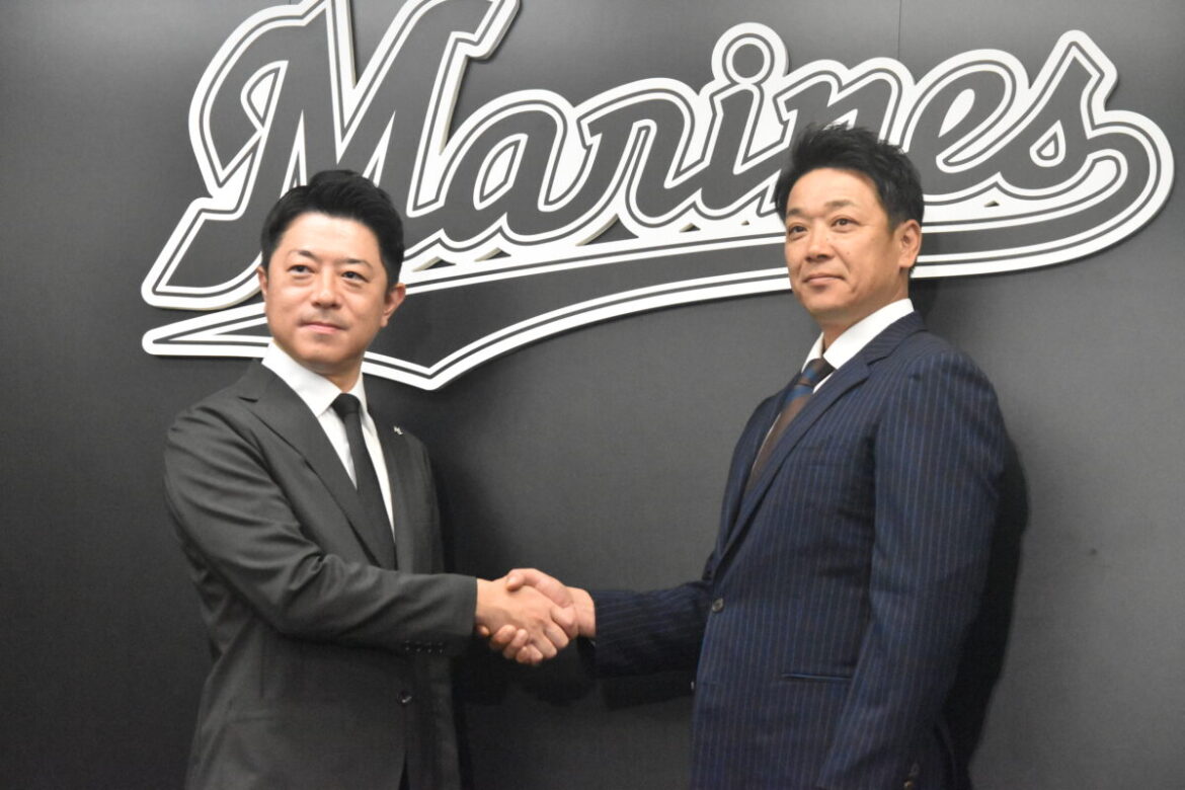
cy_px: 395
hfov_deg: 14.9
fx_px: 4542
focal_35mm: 138
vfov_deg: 9.9
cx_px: 592
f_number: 6.3
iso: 10000
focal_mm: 92
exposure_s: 1/640
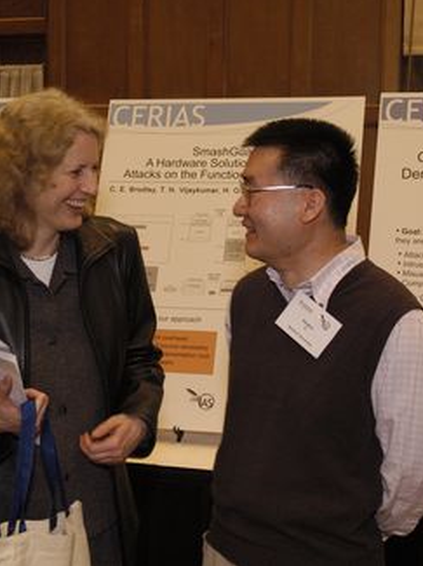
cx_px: 211
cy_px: 279
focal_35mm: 71
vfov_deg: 27.4
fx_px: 1159
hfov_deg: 20.7
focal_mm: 32
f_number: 6.3
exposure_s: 1/50
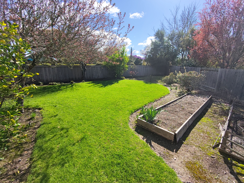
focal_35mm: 16
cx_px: 122
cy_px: 92
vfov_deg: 78.1
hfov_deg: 94.5
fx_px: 113
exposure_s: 1/120
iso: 105
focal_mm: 16
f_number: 2.55
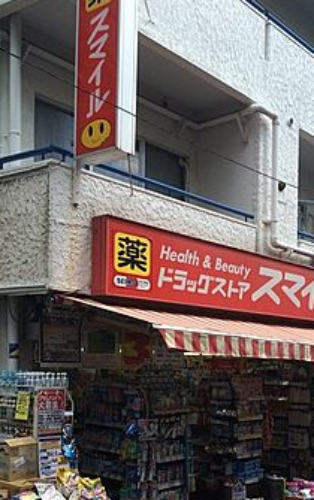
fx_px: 601
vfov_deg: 44.2
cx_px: 211
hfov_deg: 29.1
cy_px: 357
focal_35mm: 44
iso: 32
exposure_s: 1/805
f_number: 2.2
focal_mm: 4.15
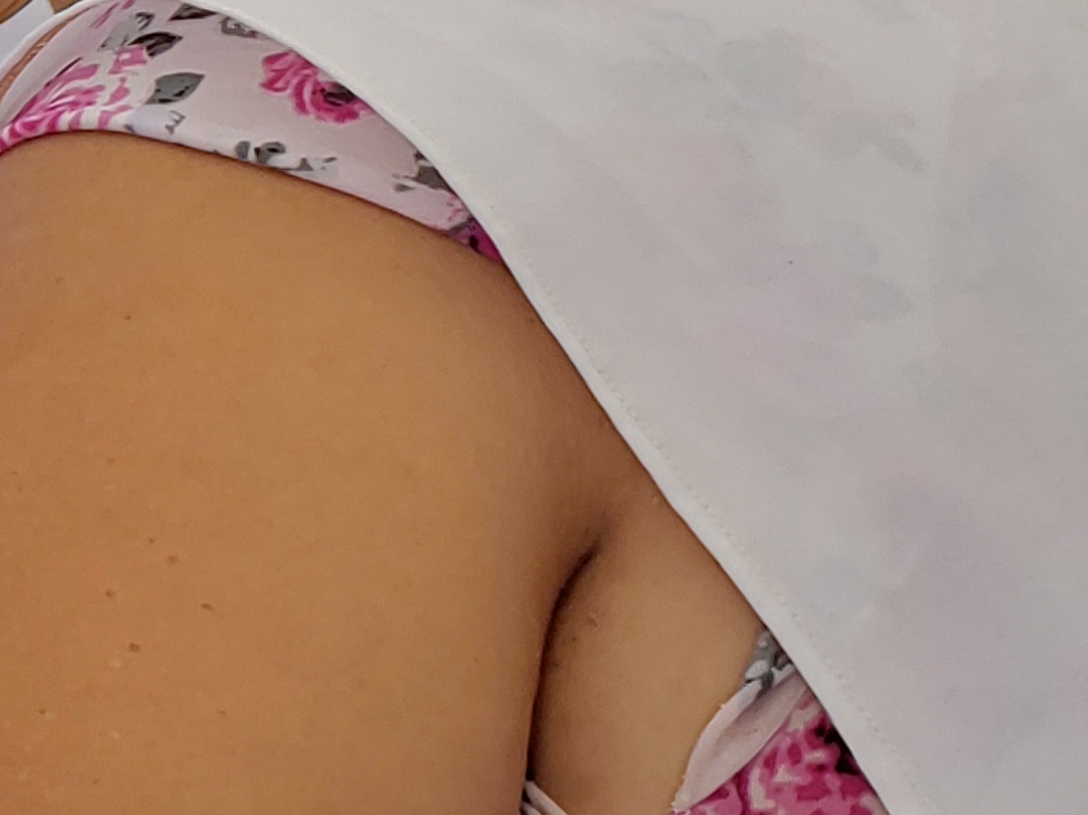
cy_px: 187
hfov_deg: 12.8
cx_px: -1273
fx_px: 4053
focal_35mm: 129
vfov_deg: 11.5
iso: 50
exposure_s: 1/166
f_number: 2.4
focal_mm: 4.3
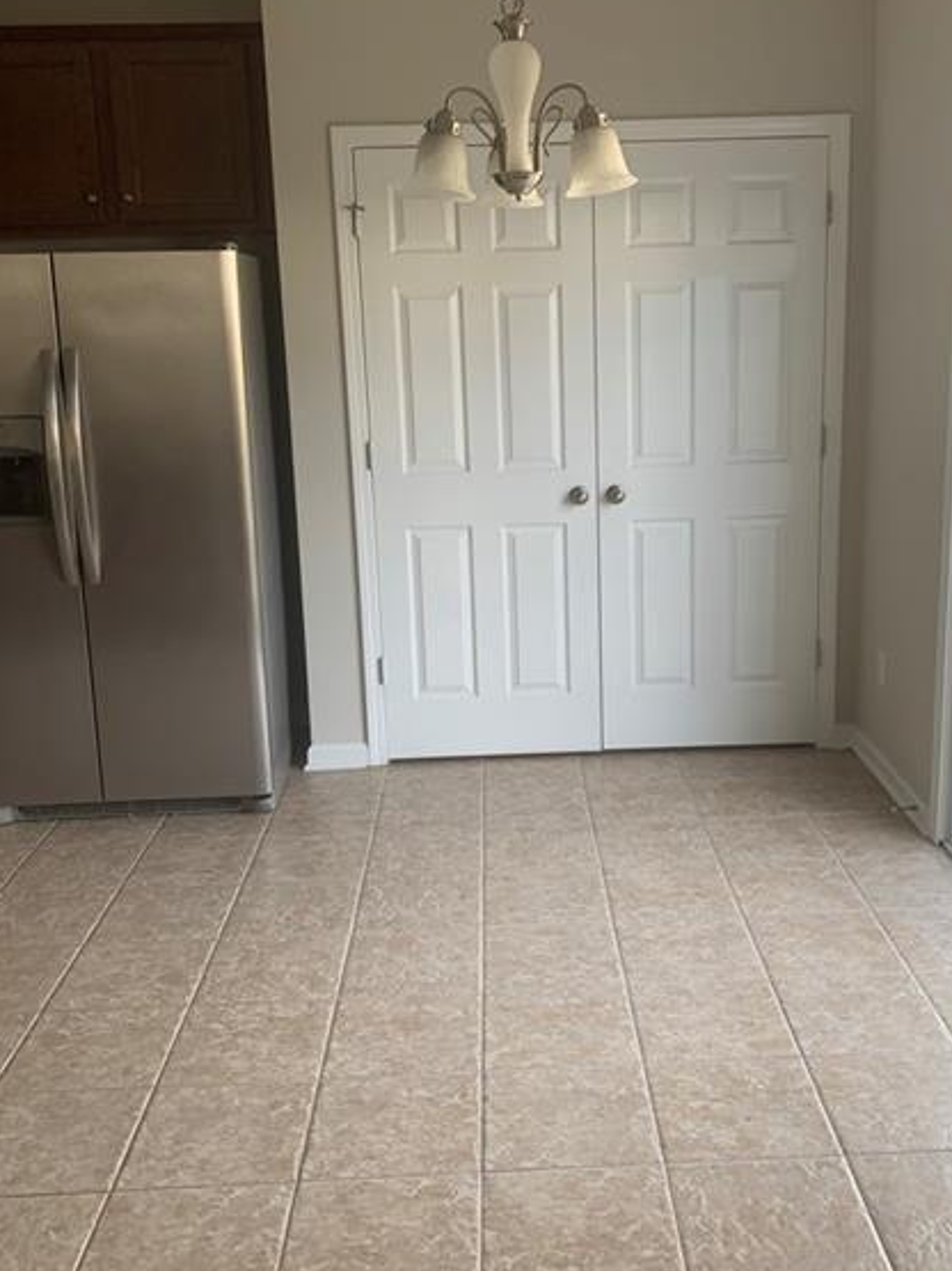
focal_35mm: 36
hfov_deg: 39.6
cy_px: 593
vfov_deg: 51.3
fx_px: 1321
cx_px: 531
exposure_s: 1/121
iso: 64
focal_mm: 4.25
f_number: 1.8
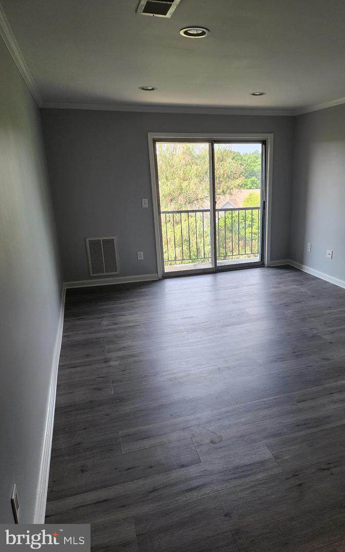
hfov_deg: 48.9
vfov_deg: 72.5
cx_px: 211
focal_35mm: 25
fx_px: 376
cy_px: 271
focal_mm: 6.4
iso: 80
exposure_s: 1/180
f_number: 1.8
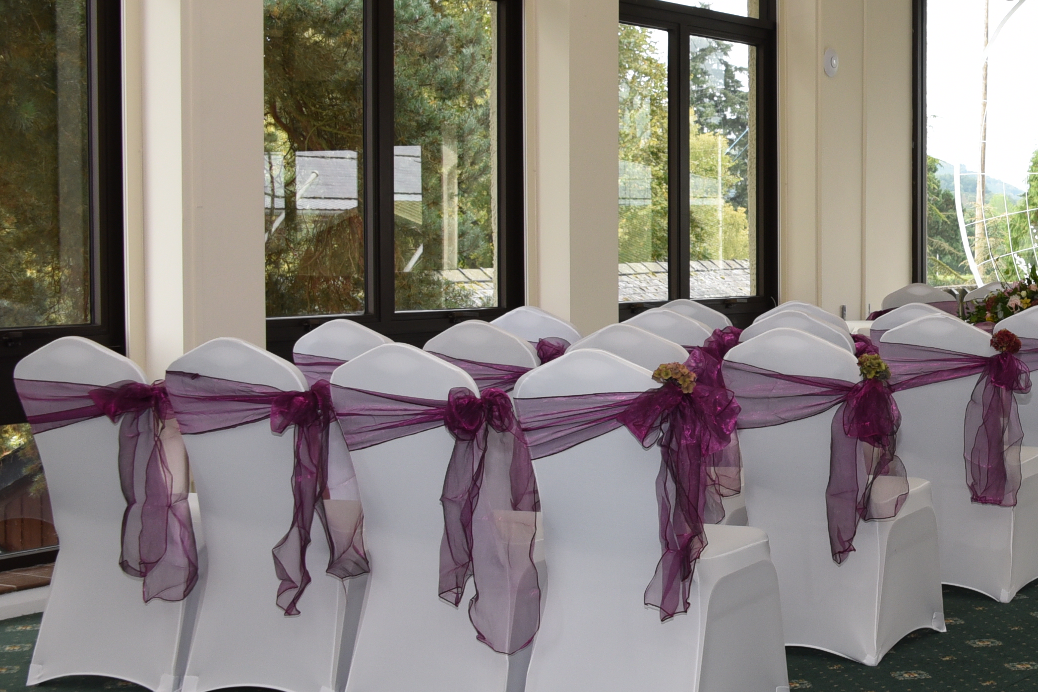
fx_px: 1989
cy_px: 267
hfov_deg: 27.1
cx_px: 1115
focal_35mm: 69
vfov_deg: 19.7
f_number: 9
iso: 800
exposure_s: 1/200
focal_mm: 32
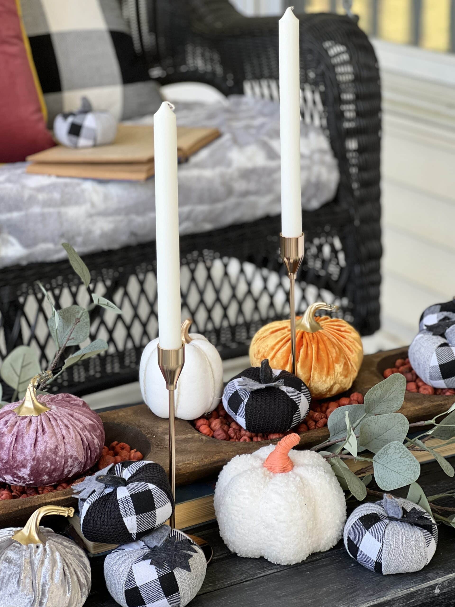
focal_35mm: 77
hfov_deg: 19.1
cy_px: 304
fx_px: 1349
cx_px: 228
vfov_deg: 25.3
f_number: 2.8
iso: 80
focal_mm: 9
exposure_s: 1/121
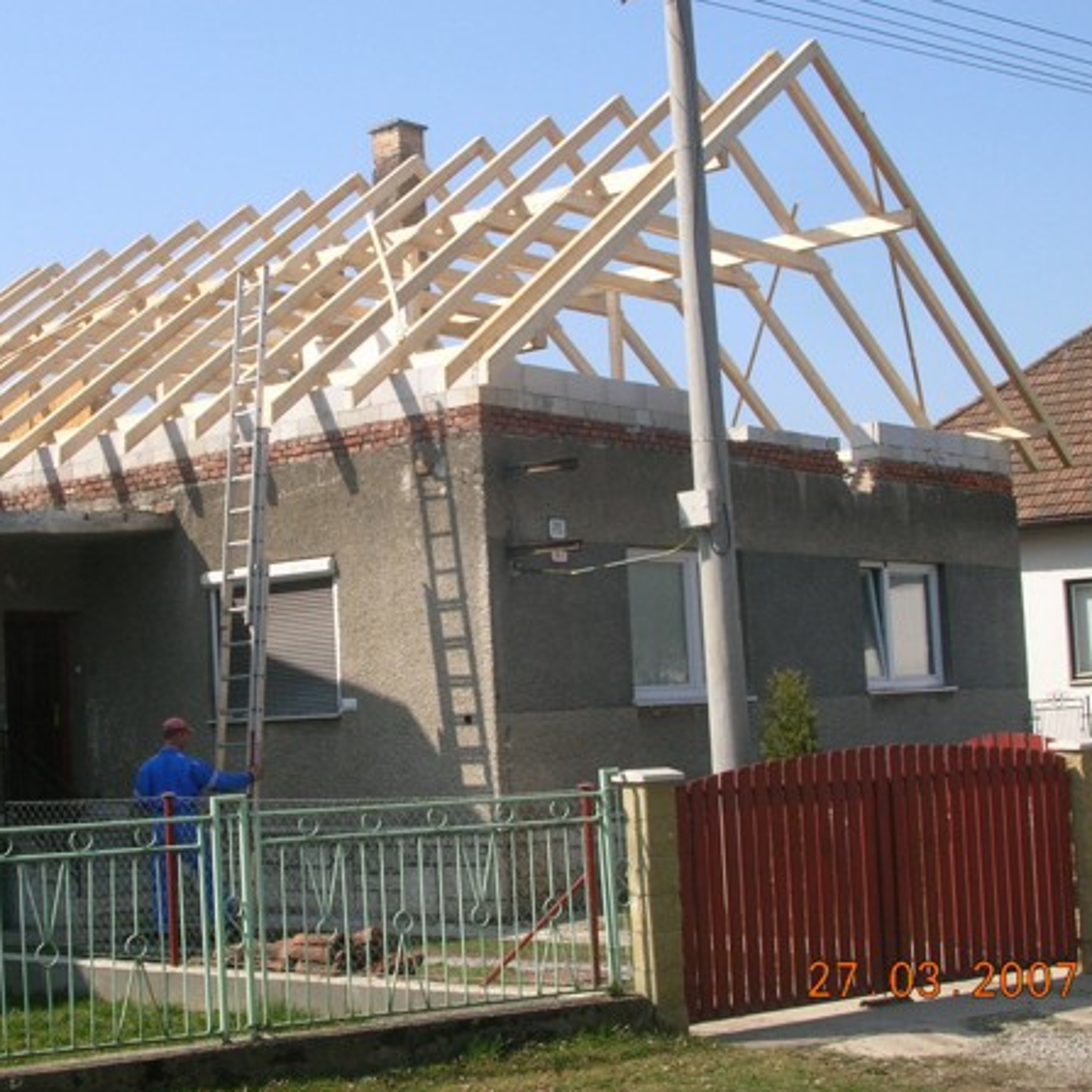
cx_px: 445
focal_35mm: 57
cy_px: 545
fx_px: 2034
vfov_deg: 30.0
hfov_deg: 30.0
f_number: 6.4
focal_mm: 8
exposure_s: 1/177
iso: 50
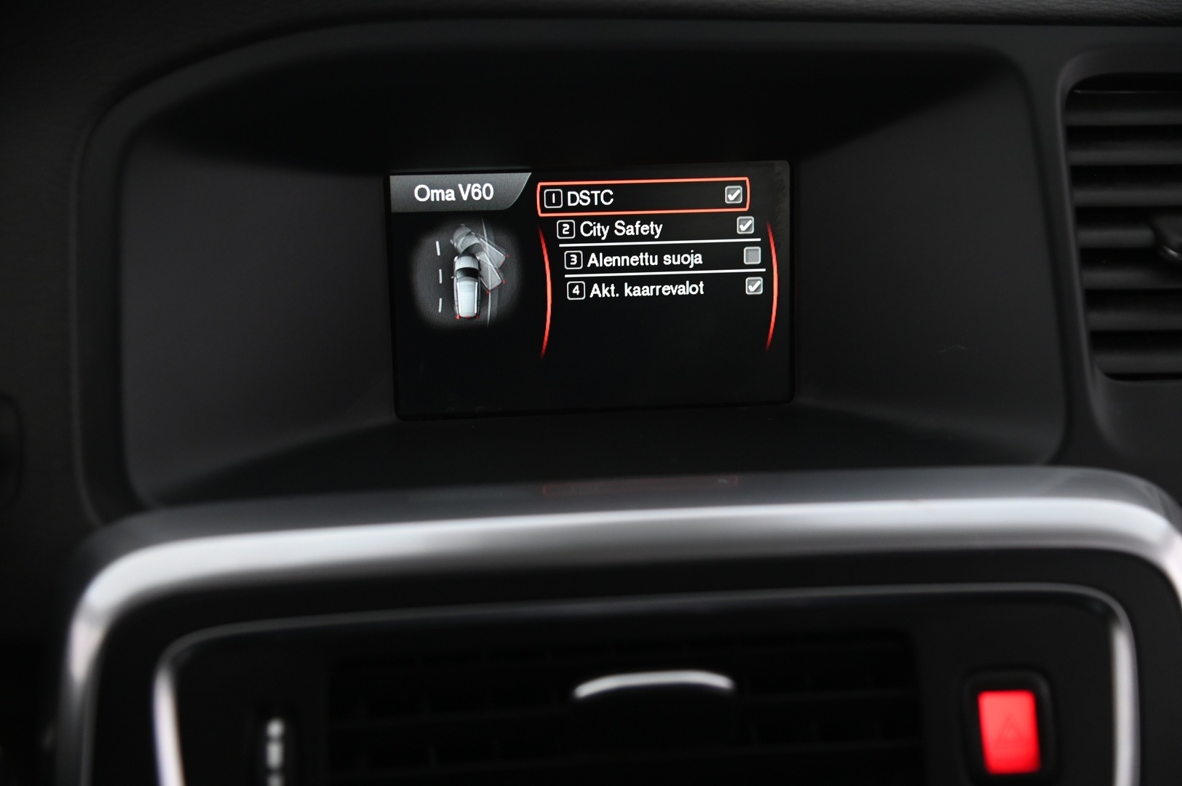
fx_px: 1903
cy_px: 393
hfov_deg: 34.5
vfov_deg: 23.3
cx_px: 591
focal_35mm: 58
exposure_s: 1/30
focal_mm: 58
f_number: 4
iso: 2000
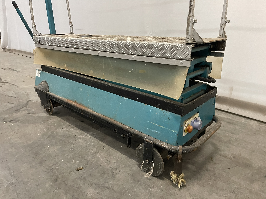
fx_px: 192
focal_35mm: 25
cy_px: 100
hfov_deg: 69.4
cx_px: 133
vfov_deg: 54.9
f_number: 1.6
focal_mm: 5.1
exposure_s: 1/50
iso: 500
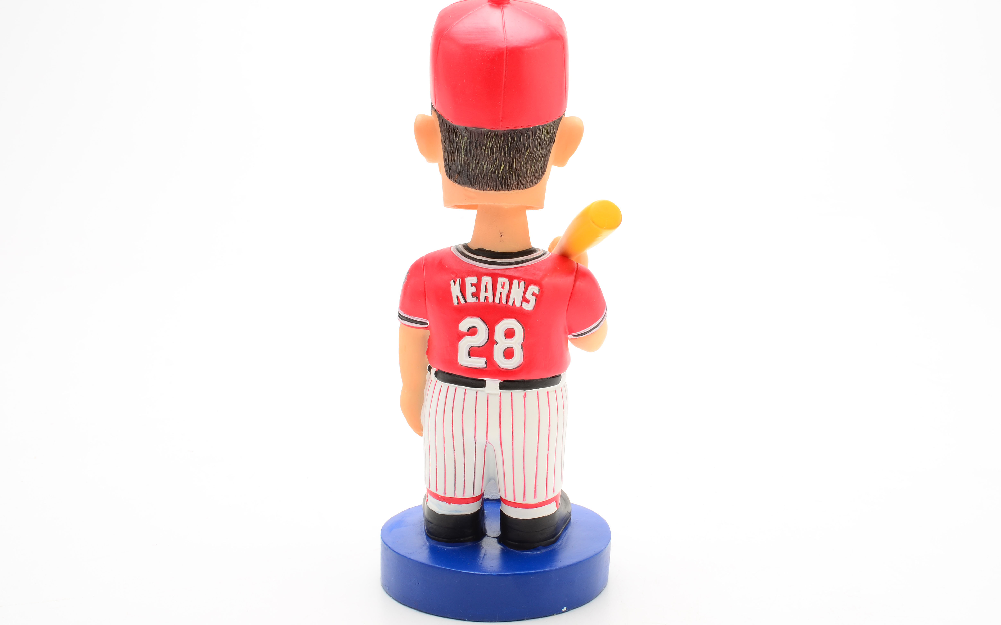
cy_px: 306
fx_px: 1132
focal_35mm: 42
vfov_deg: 30.9
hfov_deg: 47.7
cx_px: 499
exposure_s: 1/160
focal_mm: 27
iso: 100
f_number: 18
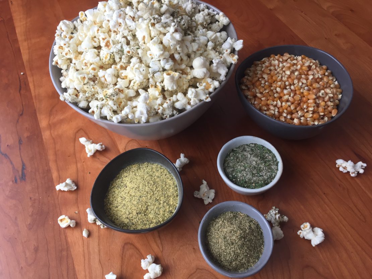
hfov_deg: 61.6
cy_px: 140
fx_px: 312
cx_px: 186
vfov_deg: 48.2
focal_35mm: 29
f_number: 2.2
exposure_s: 1/40
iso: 32
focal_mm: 4.15
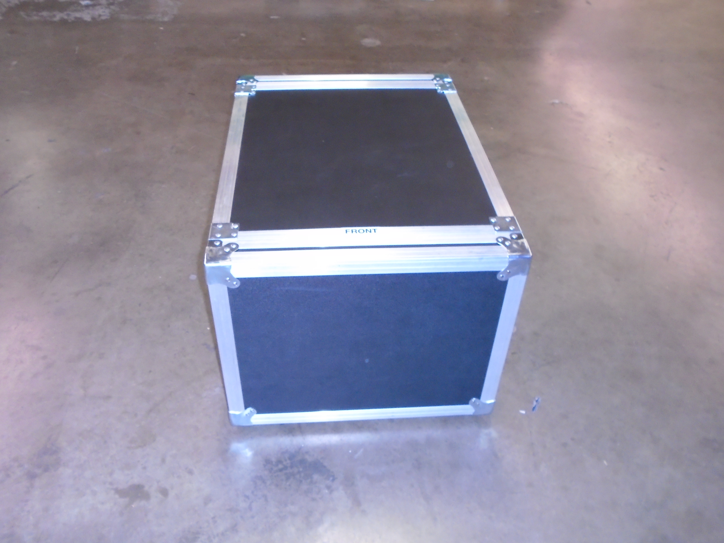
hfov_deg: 58.4
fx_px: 648
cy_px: 272
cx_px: 362
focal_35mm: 31
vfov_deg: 45.4
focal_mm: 5.5
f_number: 3.5
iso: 400
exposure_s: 1/40
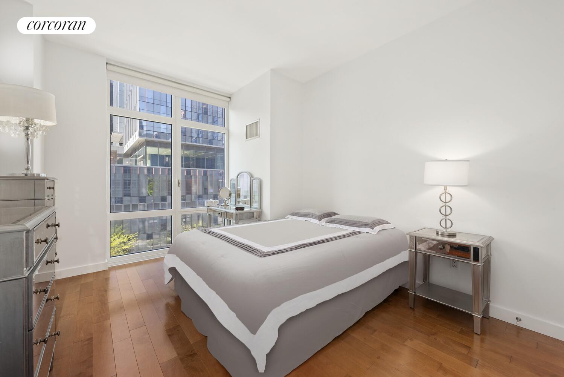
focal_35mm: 14
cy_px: 188
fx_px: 219
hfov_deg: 104.2
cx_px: 282
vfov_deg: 81.3
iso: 200
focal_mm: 14
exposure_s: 1/2.5
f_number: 11
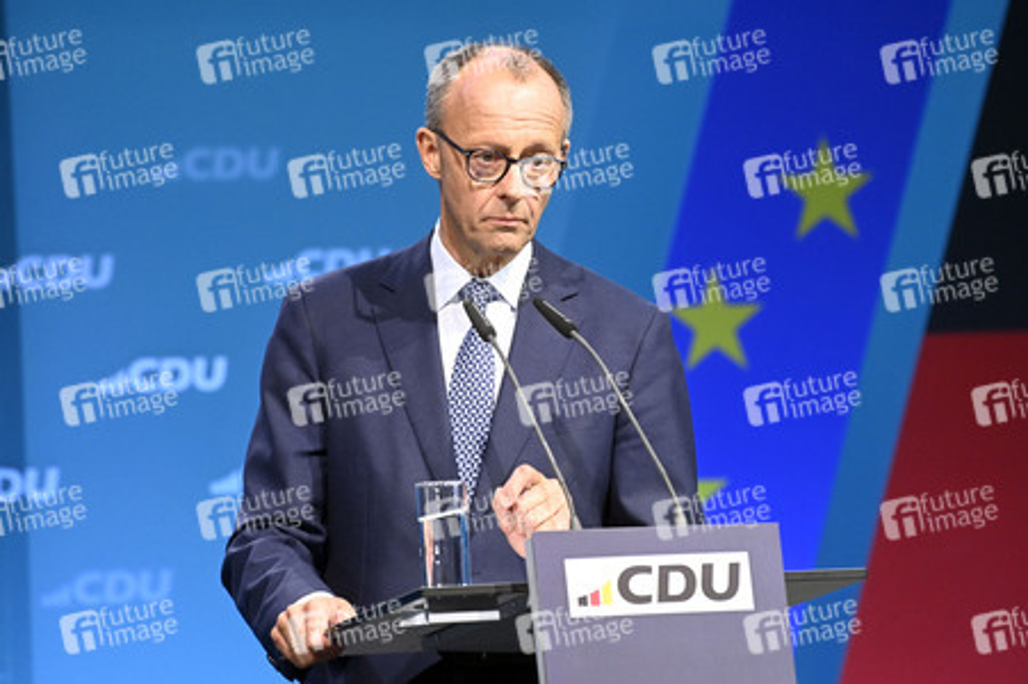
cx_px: 514
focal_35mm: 400
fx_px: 11414
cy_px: 342
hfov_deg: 5.2
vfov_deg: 3.4
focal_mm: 400
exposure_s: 1/500
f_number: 5.6
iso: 8000
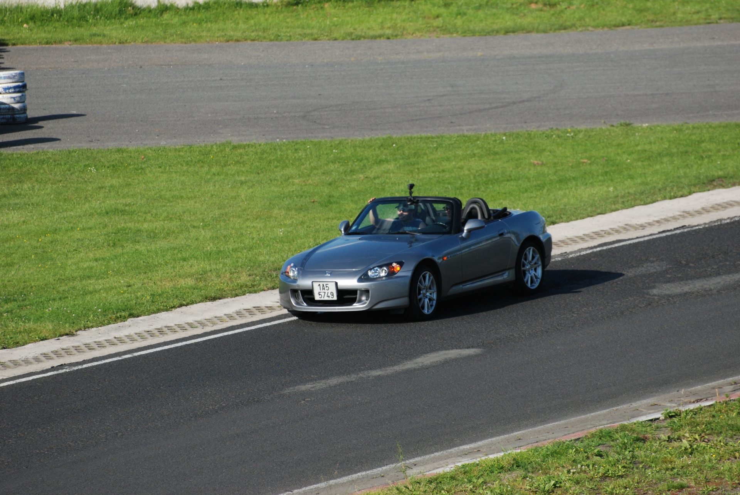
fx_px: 7408
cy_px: 248
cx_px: 370
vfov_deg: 3.8
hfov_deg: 5.7
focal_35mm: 360
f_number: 5.6
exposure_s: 1/1600
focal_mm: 240
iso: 400
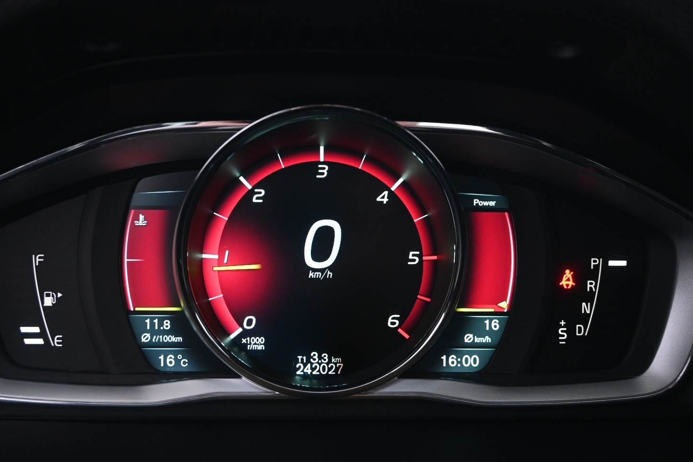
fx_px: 786
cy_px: 237
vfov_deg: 32.8
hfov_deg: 47.5
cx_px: 319
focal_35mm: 41
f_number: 4.2
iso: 1600
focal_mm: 24.5
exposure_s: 1/15
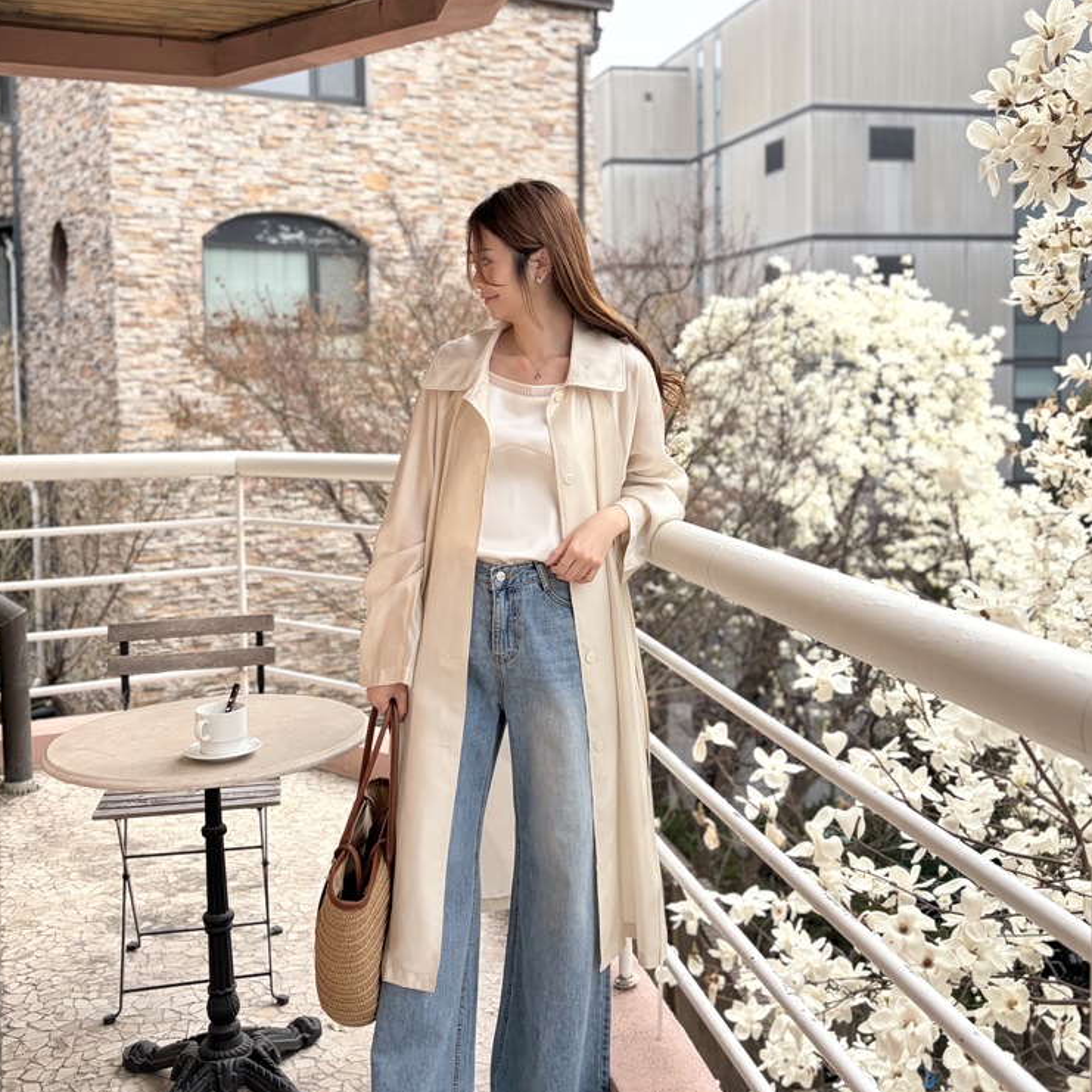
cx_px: 542
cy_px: 554
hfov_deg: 52.5
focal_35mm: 31
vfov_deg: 52.5
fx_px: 1106
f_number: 1.6
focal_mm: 5.96
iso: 64
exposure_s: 1/1420
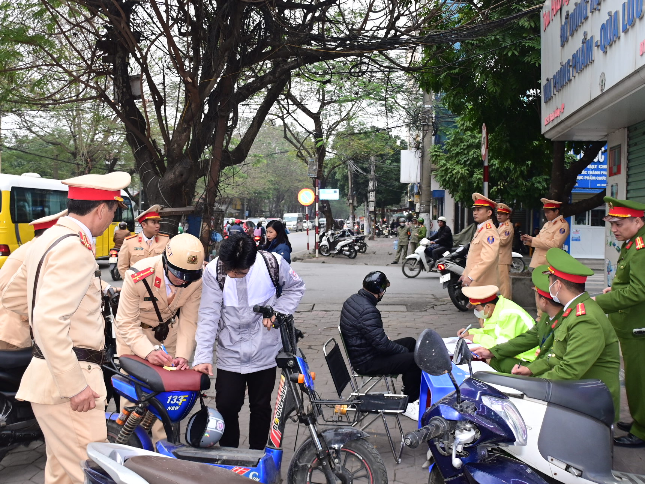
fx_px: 615
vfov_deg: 42.9
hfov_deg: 55.4
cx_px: 321
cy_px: 246
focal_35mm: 33
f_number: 3.5
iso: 400
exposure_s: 1/200
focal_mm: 20
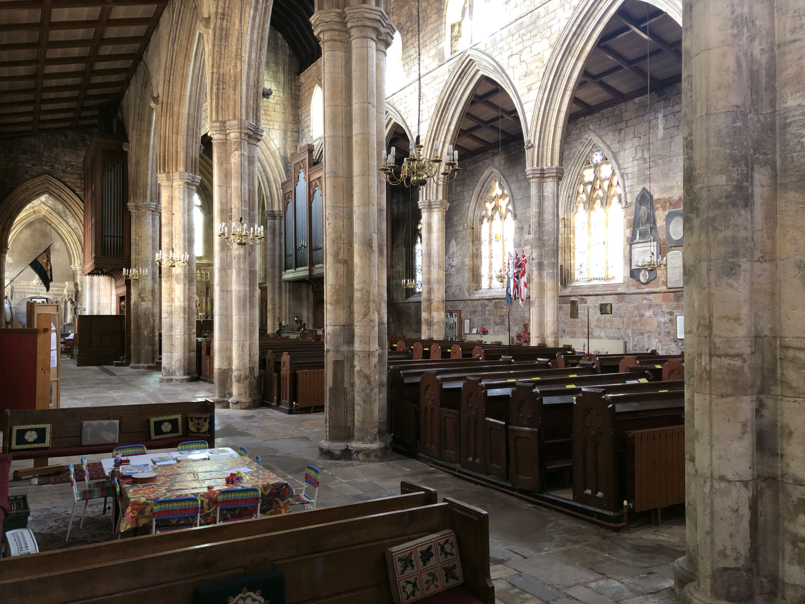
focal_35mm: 28
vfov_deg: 49.7
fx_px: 651
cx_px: 402
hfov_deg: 63.4
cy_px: 302
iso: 100
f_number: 1.8
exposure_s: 1/10
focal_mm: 4
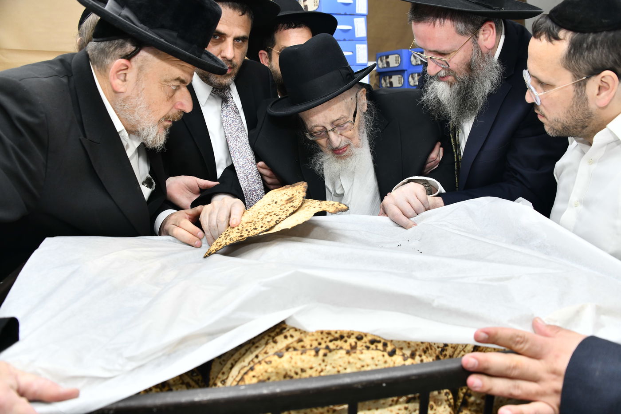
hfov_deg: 65.5
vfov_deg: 46.4
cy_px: 207
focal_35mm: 28
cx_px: 310
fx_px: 483
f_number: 5.6
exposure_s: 1/125
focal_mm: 28
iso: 500
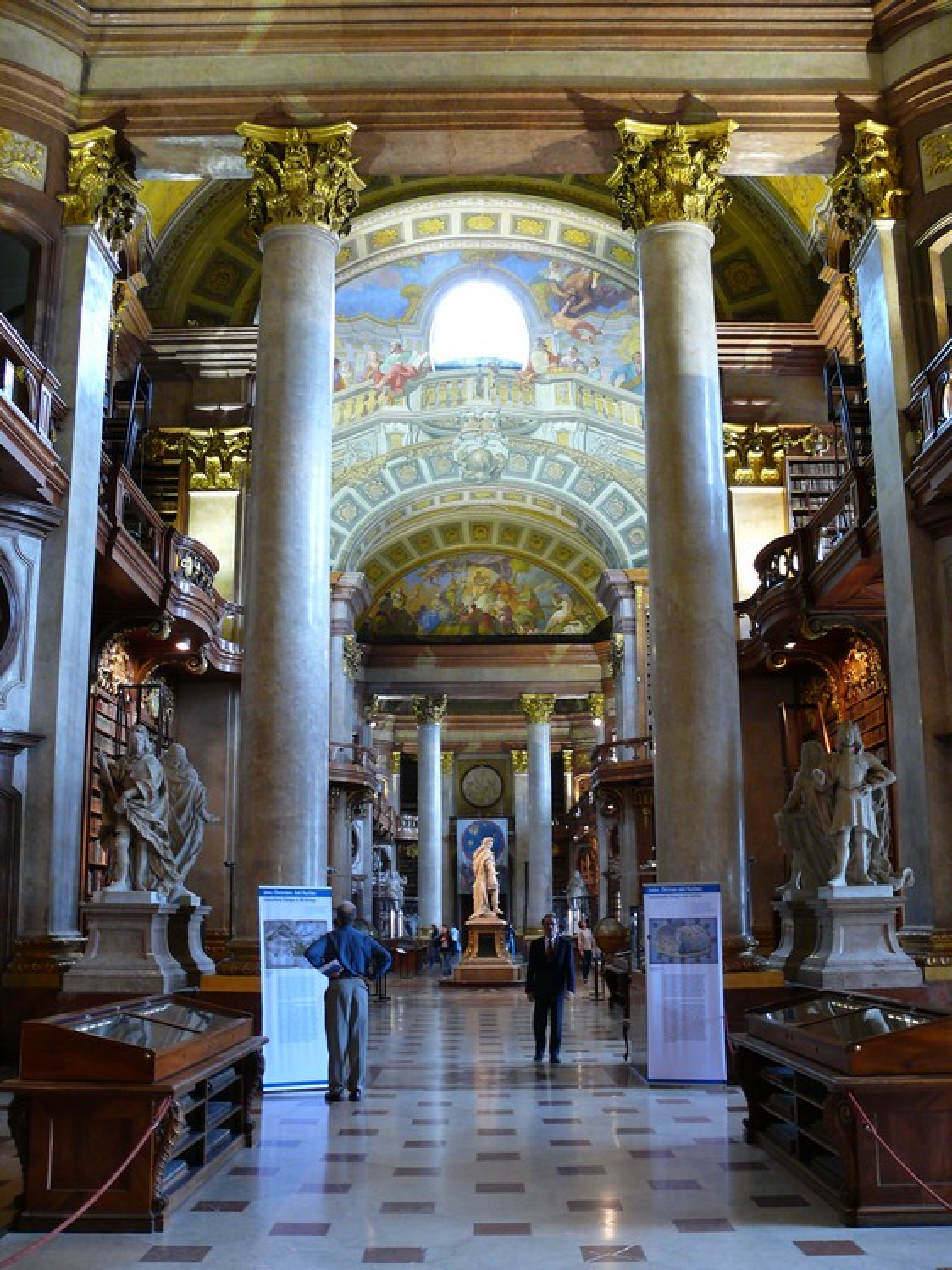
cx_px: 476
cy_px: 635
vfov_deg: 52.6
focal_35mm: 35
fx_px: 1284
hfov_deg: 40.7
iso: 200
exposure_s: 1/8
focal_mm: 7.4
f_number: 2.8
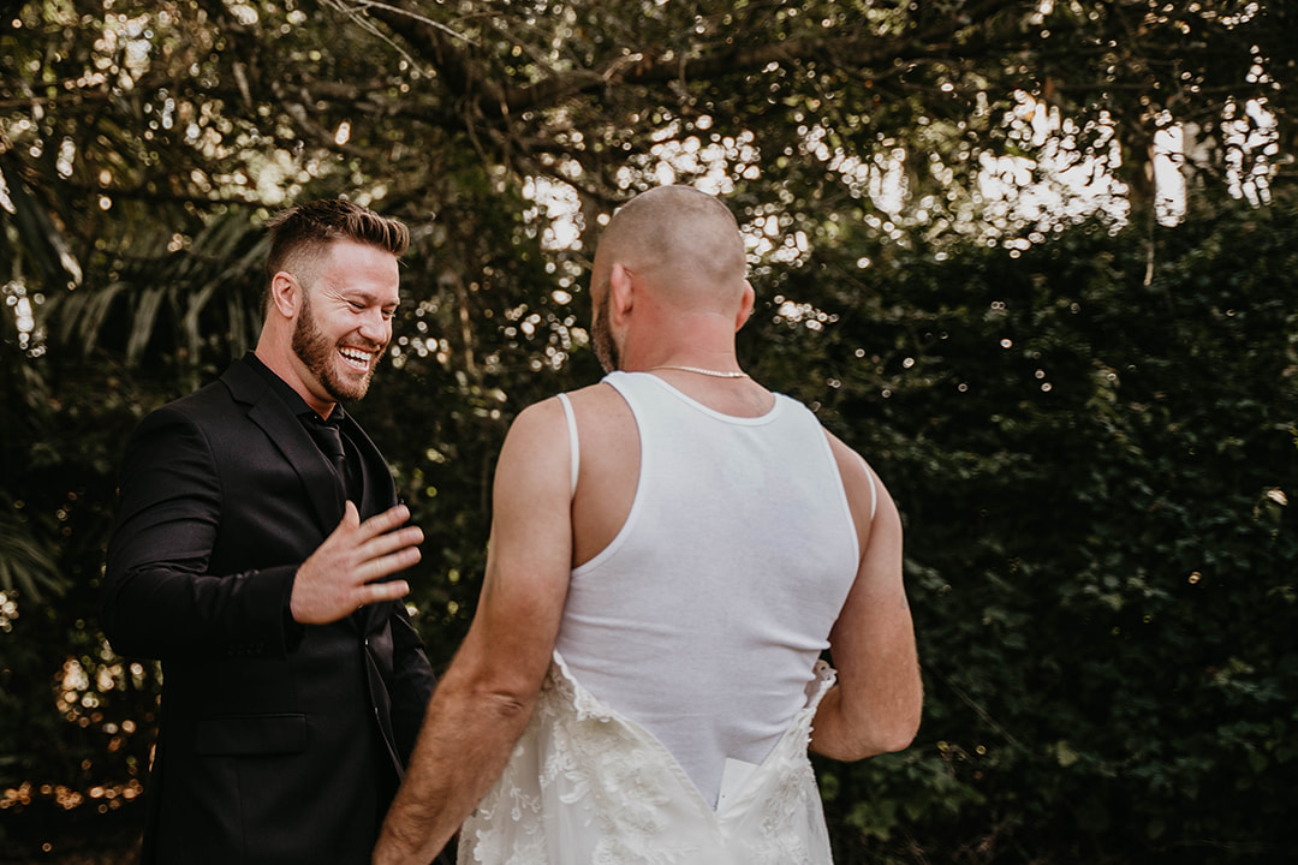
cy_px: 478
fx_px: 2884
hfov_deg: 25.2
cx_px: 404
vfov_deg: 17.1
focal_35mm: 80
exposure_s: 1/250
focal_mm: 54
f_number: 2.8
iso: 250
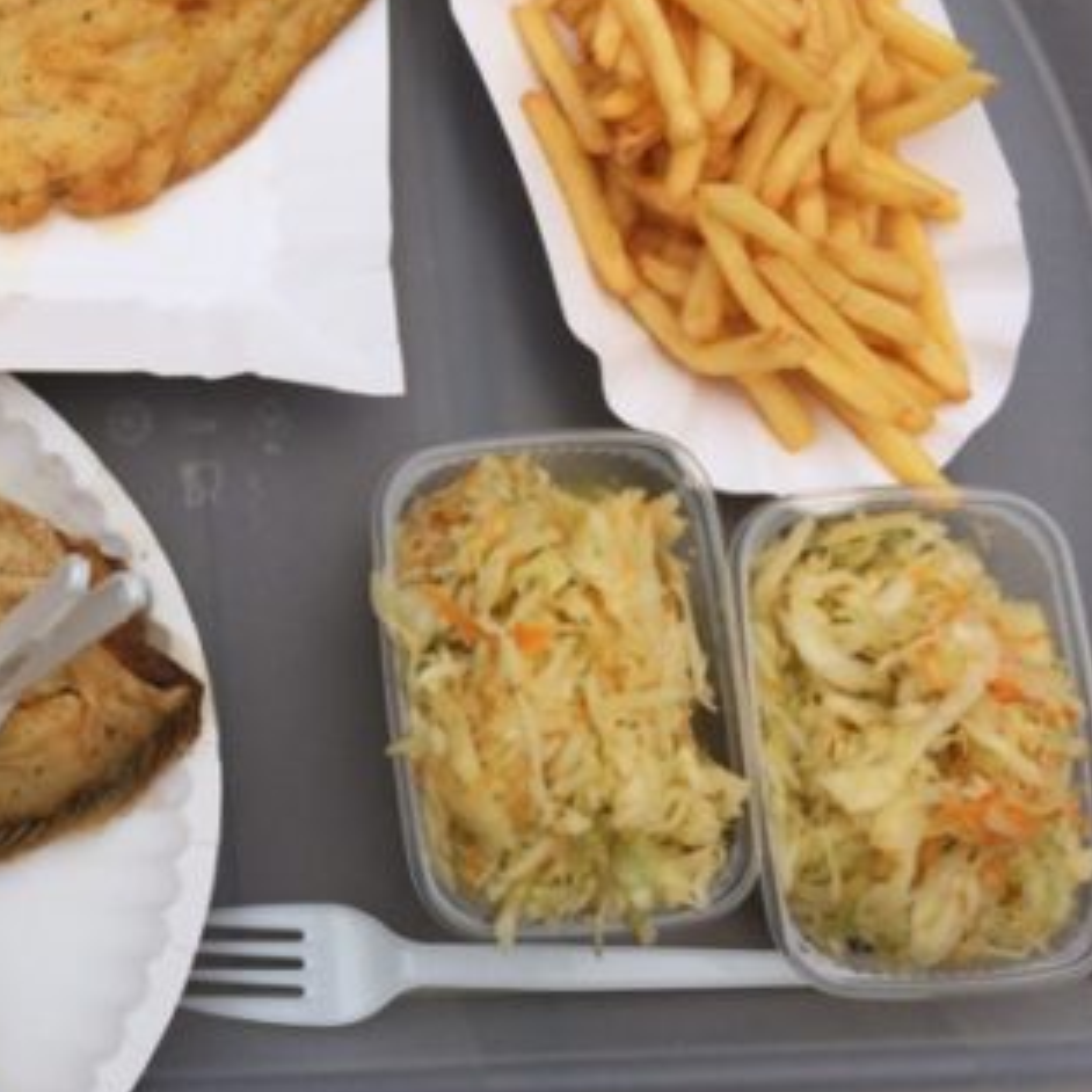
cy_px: 344
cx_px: 188
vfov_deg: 31.3
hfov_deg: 30.7
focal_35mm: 54
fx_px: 1927
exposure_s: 1/2564
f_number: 2.2
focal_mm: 4.12
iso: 40
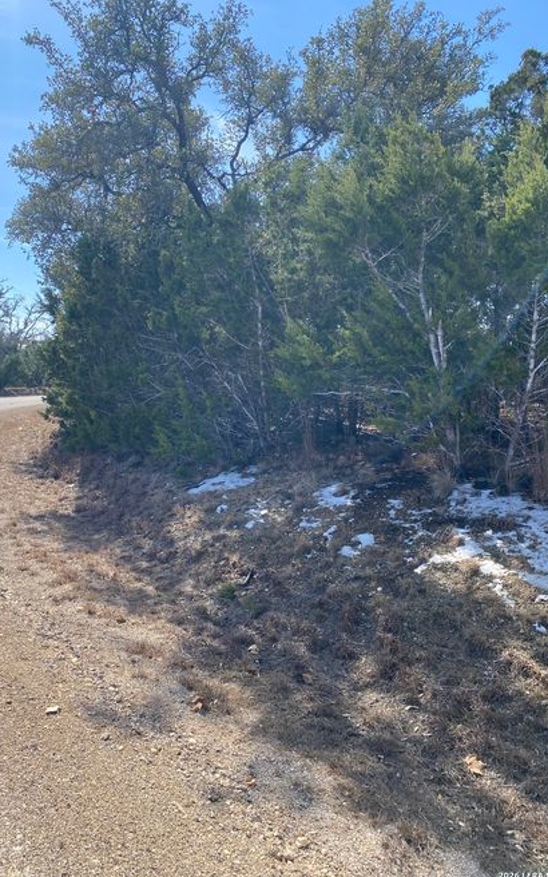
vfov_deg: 66.5
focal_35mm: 28
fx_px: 669
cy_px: 435
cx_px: 230
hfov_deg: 44.4
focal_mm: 4.25
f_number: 1.8
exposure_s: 1/1300
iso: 32
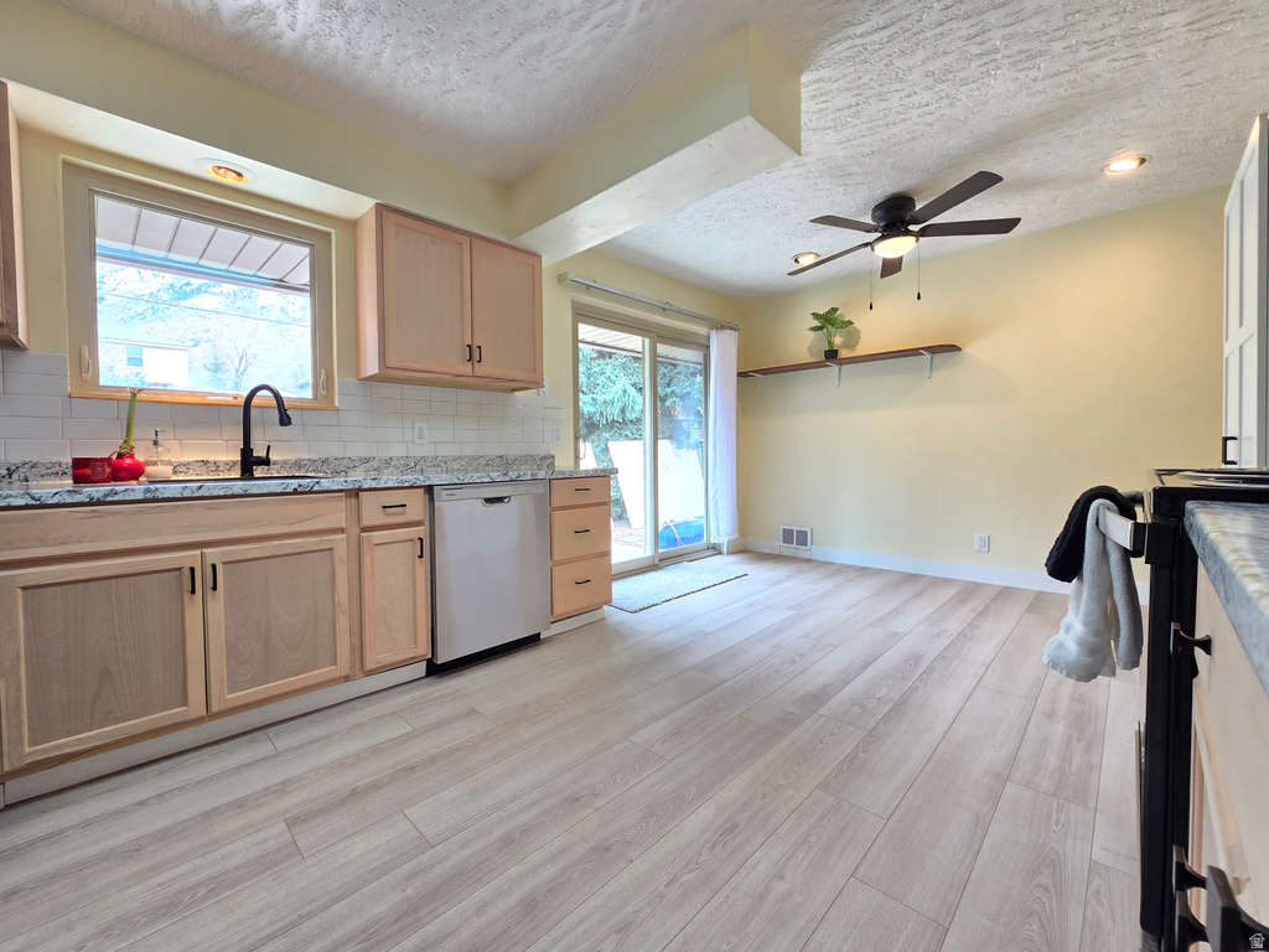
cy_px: 476
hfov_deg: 106.2
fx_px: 477
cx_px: 634
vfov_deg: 89.9
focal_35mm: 13
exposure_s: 1/60
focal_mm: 2.2
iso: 125
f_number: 2.2
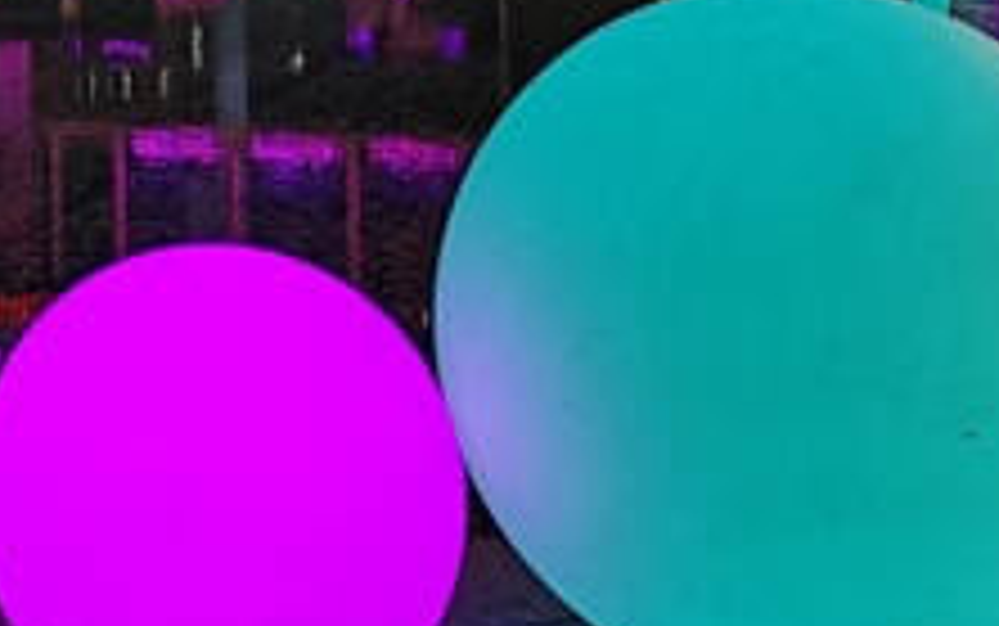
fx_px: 2806
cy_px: -230
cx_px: -122
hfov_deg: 19.3
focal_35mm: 103
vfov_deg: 12.3
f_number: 1.8
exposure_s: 1/25
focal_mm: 3.95
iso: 320
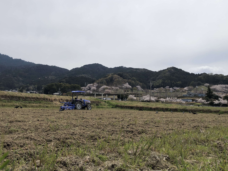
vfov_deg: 44.1
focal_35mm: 32
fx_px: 211
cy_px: 77
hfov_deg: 56.7
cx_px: 104
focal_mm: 3.99
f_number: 1.8
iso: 20
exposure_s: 1/4878
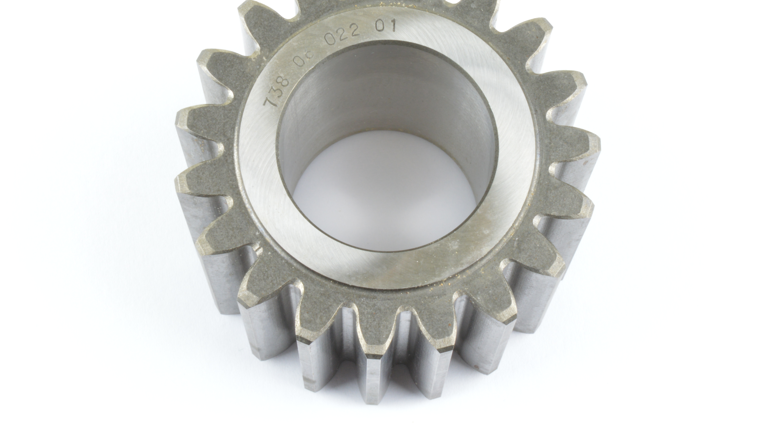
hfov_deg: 23.8
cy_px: 179
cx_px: 387
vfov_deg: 13.5
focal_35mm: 90
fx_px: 1852
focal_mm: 55
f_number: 36
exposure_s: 1/2.5
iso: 400
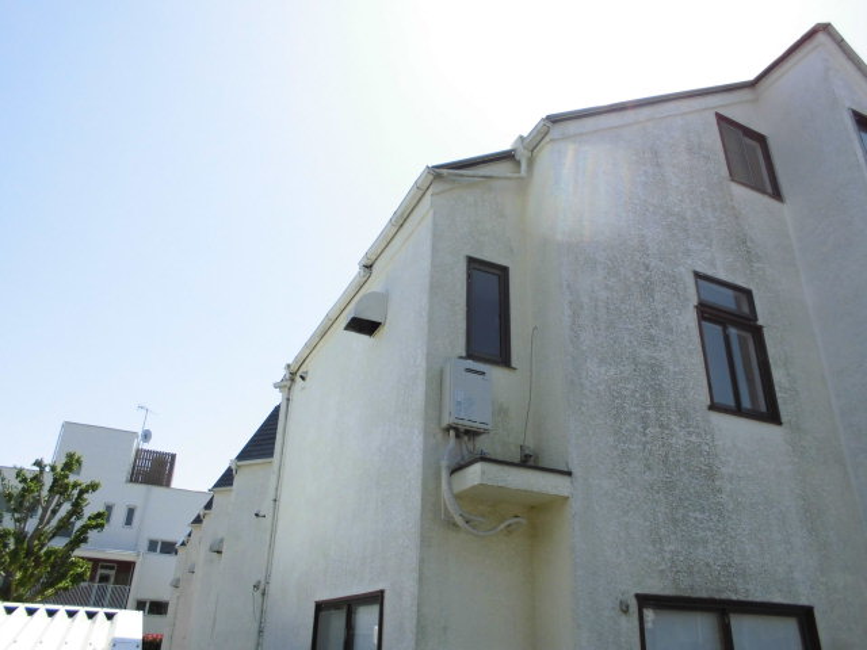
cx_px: 434
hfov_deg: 67.3
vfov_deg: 53.1
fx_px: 651
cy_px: 325
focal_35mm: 26
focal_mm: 4.6
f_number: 3.5
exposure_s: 1/500
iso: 100
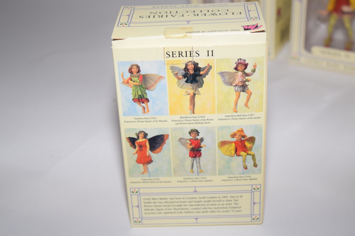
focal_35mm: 69
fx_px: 680
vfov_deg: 19.7
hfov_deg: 29.2
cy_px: 118
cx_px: 178
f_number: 5
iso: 200
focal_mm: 46
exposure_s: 1/80
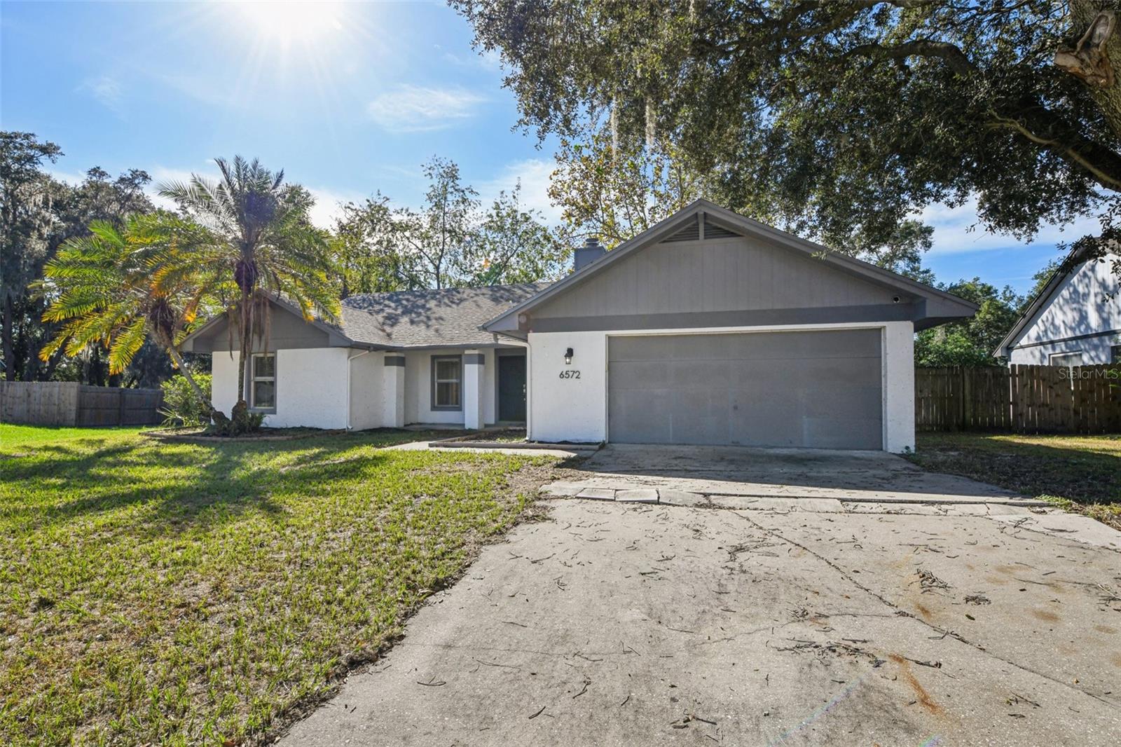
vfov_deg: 73.7
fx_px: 498
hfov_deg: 96.7
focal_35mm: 16
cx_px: 560
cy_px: 374
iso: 400
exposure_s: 1/500
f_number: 9
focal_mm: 16
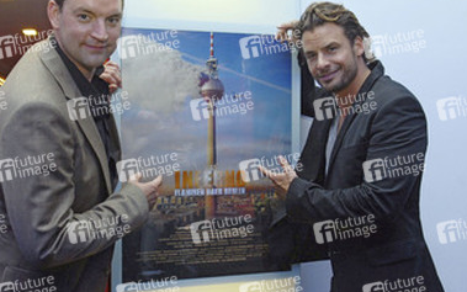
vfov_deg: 30.8
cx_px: 237
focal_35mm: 42
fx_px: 530
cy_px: 137
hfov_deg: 47.6
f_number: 5.6
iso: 400
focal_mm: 23
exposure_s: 1/30
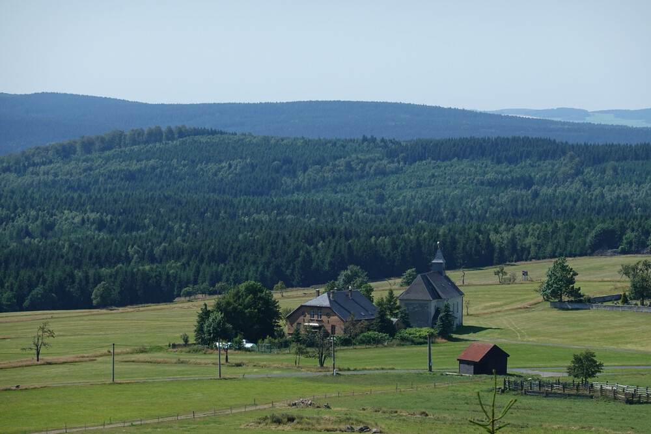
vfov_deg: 6.9
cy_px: 217
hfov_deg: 10.3
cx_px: 326
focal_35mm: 200
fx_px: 3617
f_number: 8
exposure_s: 1/250
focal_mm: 72
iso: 125
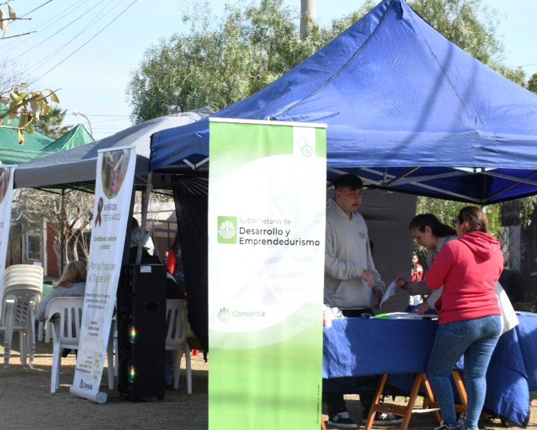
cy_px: 223
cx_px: 262
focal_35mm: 92
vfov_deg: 16.7
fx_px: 1462
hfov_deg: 20.8
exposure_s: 1/60
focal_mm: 50
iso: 100
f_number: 11
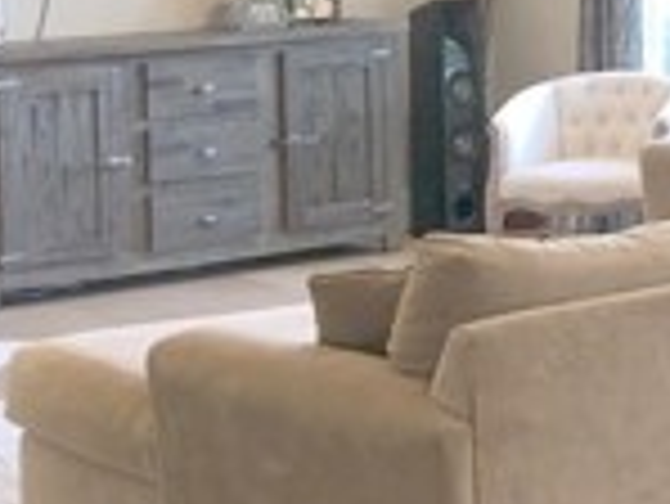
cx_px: 688
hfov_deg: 16.0
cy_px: -72
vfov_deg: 12.1
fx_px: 2324
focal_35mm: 120
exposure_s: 1/24
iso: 40
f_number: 1.8
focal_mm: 3.99
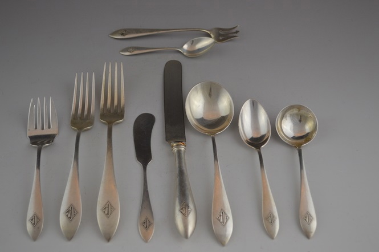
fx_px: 568
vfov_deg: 25.0
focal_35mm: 54
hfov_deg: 36.9
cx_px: 190
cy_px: 126
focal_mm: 36
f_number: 5
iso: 400
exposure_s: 1/100
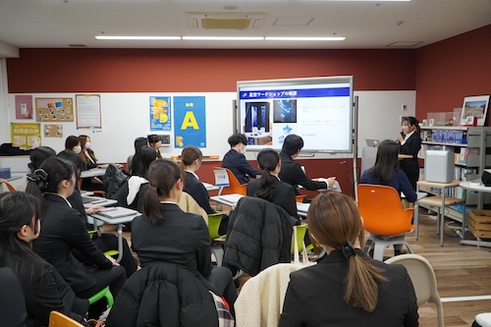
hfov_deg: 61.9
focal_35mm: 30
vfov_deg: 43.6
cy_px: 164
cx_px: 246
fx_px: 409
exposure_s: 1/160
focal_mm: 20
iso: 1250
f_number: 4
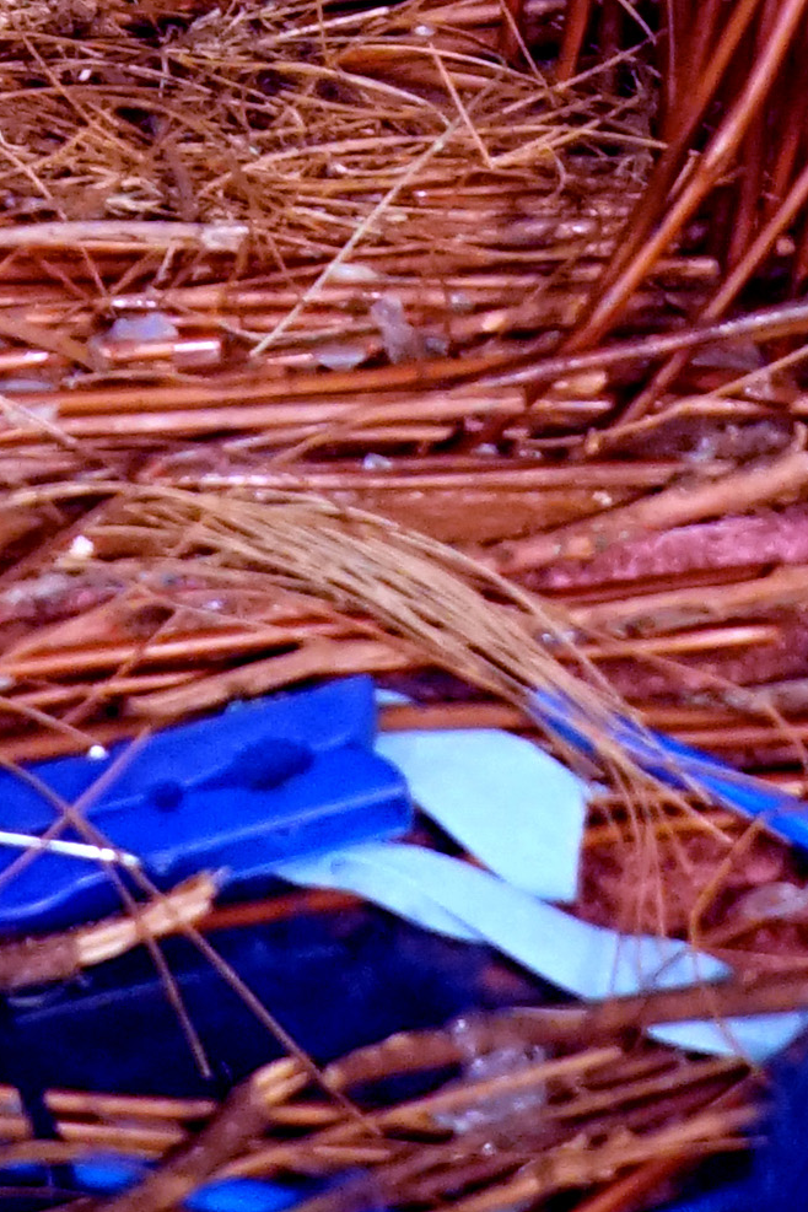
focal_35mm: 371
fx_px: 12489
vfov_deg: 5.4
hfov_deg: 3.7
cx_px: 31
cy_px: -1623
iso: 3200
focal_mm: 61
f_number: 4.5
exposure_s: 1/200
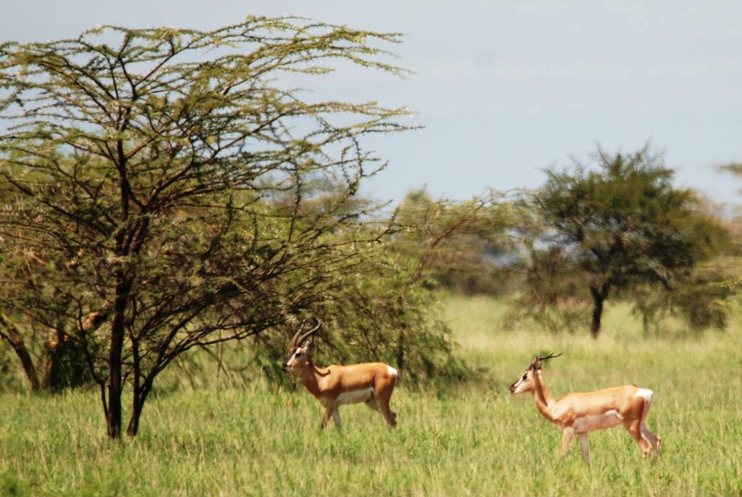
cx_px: 359
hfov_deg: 2.4
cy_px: 271
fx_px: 17725
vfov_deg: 1.6
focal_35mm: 859
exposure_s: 1/640
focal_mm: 500
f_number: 6.3
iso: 200
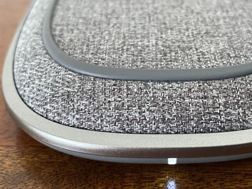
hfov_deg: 35.8
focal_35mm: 53
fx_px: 386
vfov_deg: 27.3
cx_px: 169
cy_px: 130
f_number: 1.8
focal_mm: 4.25
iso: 500
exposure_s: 1/40
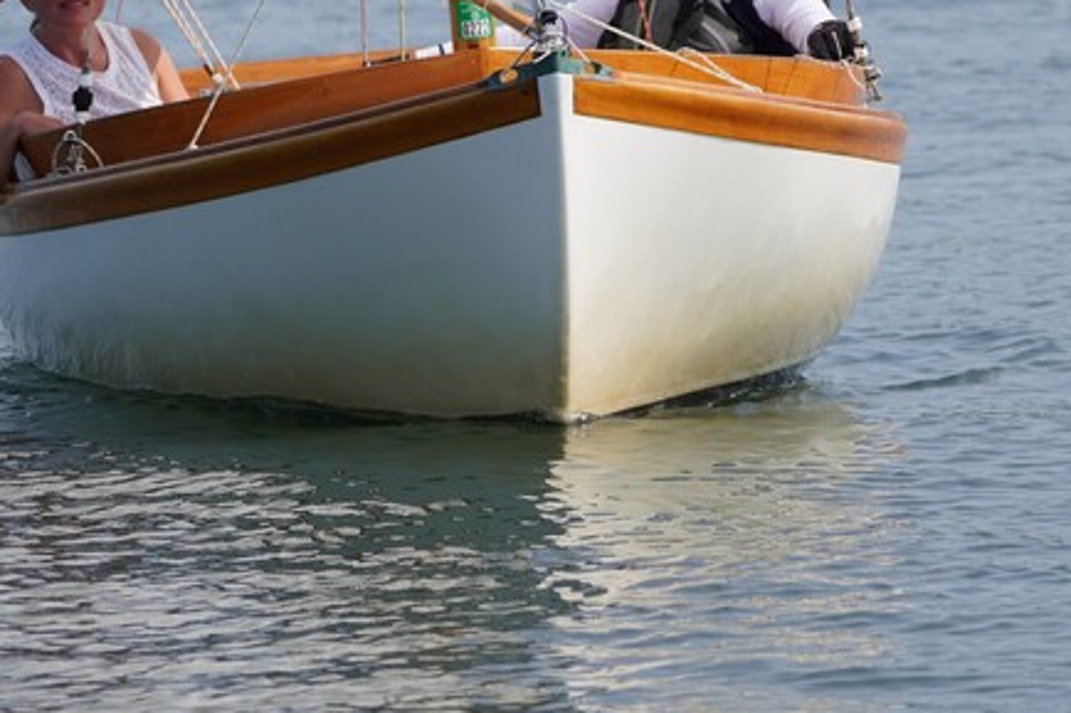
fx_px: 12341
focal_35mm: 415
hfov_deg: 5.0
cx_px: 550
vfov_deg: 3.3
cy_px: 63
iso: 160
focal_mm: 150
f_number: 5
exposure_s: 1/1250
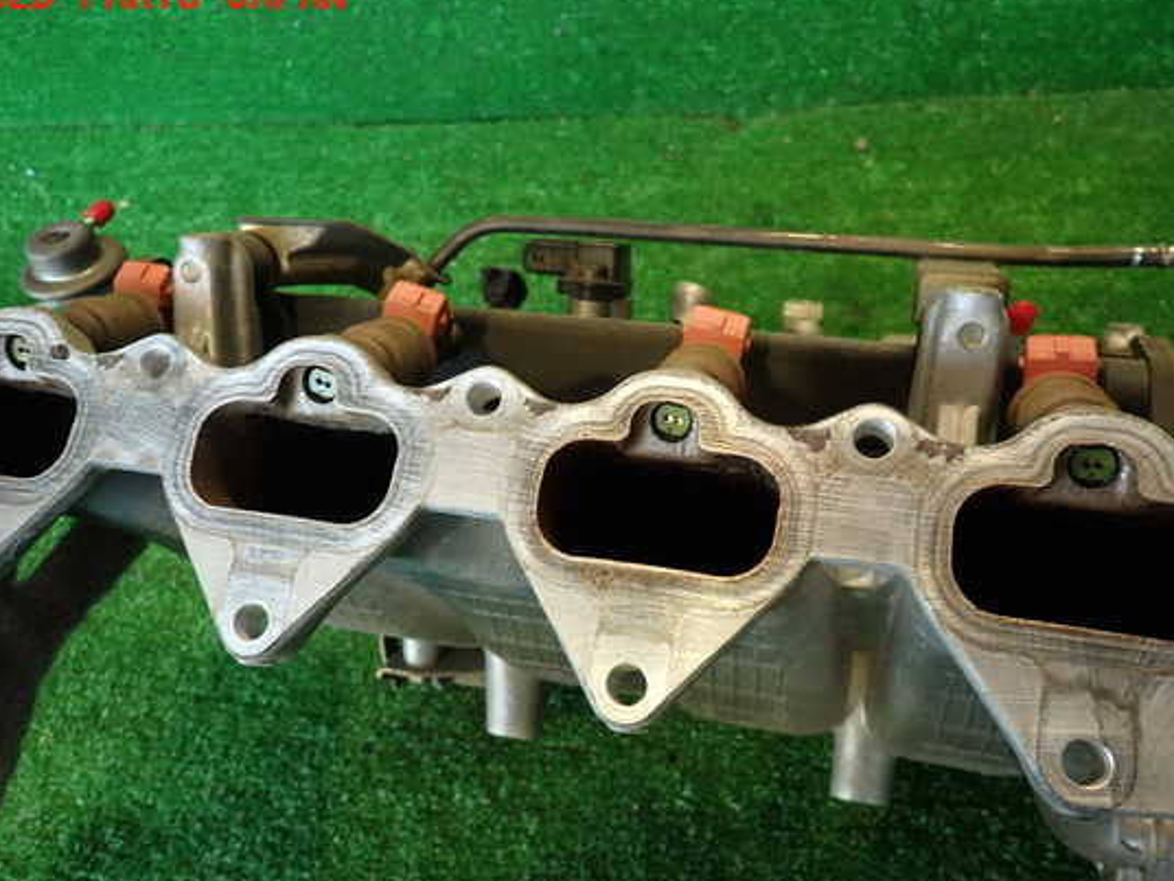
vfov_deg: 49.7
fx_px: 950
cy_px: 460
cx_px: 605
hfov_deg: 63.4
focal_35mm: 28
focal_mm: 4.5
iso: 200
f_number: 2
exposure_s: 1/50
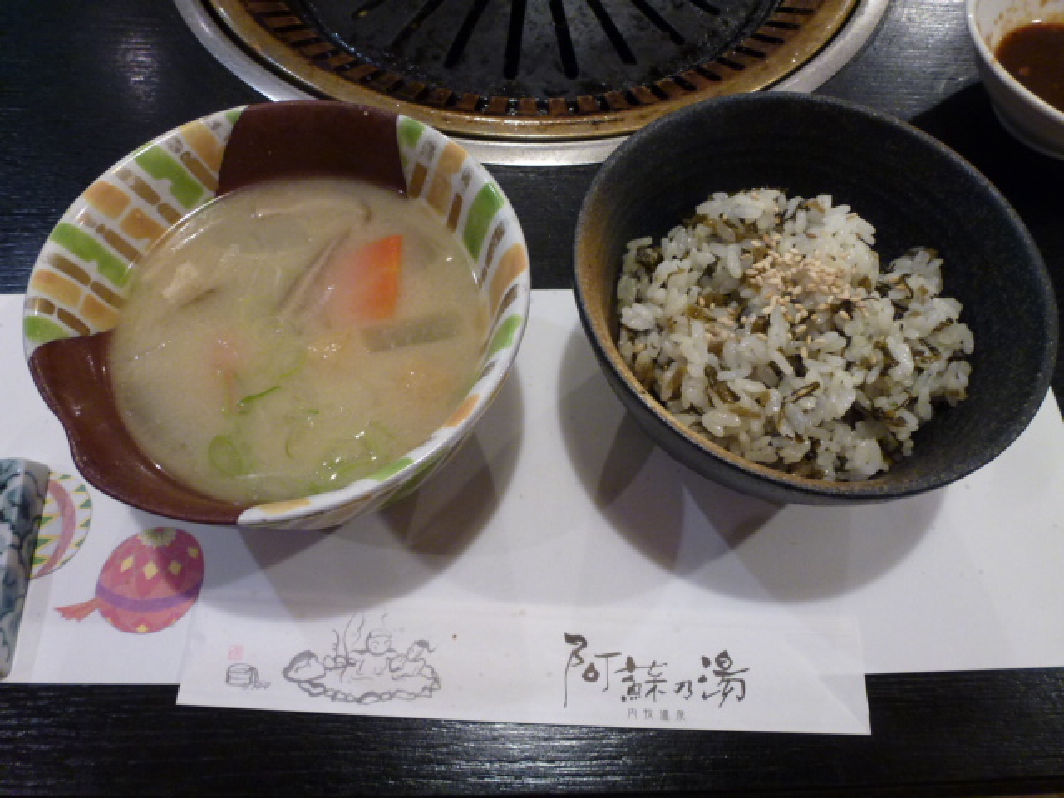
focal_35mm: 24
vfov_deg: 56.8
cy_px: 399
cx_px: 532
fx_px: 738
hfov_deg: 71.6
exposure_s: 1/4
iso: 200
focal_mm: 4.3
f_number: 3.3
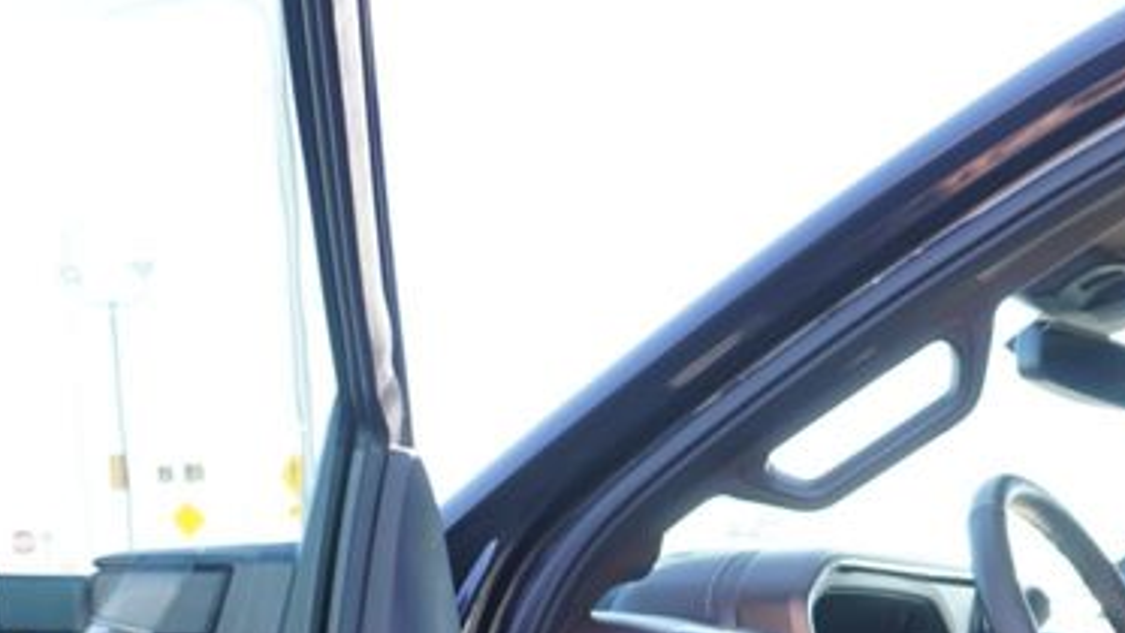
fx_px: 2059
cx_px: 977
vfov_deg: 16.0
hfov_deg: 29.5
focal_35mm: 69
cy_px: 956
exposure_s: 1/80
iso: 100
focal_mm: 16
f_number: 4.5
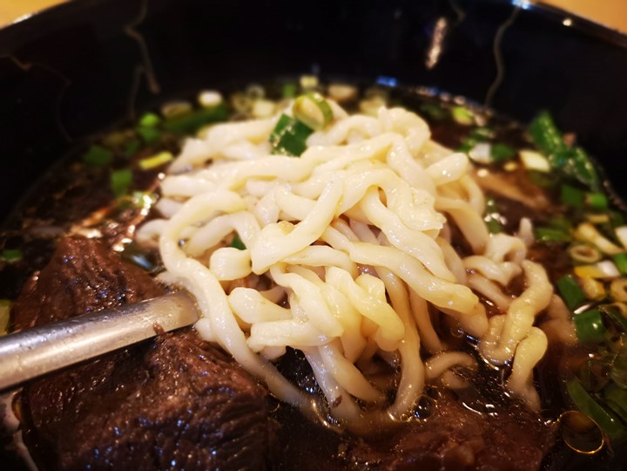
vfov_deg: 51.4
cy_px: 236
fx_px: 489
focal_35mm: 27
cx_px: 314
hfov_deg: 65.3
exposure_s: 1/30
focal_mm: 3.95
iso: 400
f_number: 4
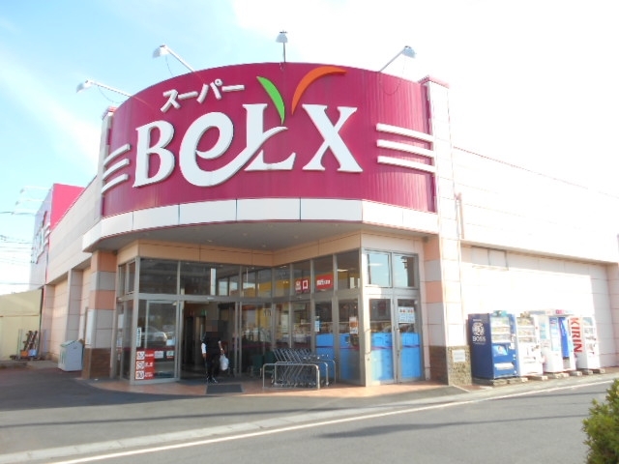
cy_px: 232
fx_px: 465
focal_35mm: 26
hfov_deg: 67.3
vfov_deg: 53.1
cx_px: 310
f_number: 3.2
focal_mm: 4.6
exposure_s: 1/200
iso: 80
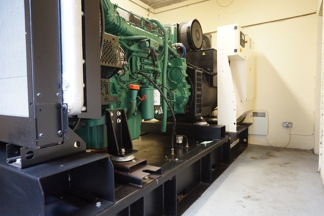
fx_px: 216
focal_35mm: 24
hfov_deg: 73.7
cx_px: 162
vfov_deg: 53.1
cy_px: 108
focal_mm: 16
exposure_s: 1/100
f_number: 3.5
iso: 3200
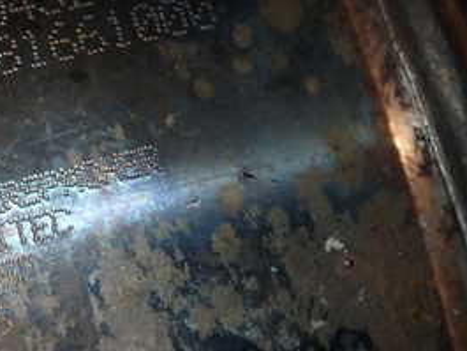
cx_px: 67
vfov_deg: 21.6
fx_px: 918
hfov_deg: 27.7
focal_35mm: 68
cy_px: 198
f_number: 6.3
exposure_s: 1/30
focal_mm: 5.4
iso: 200
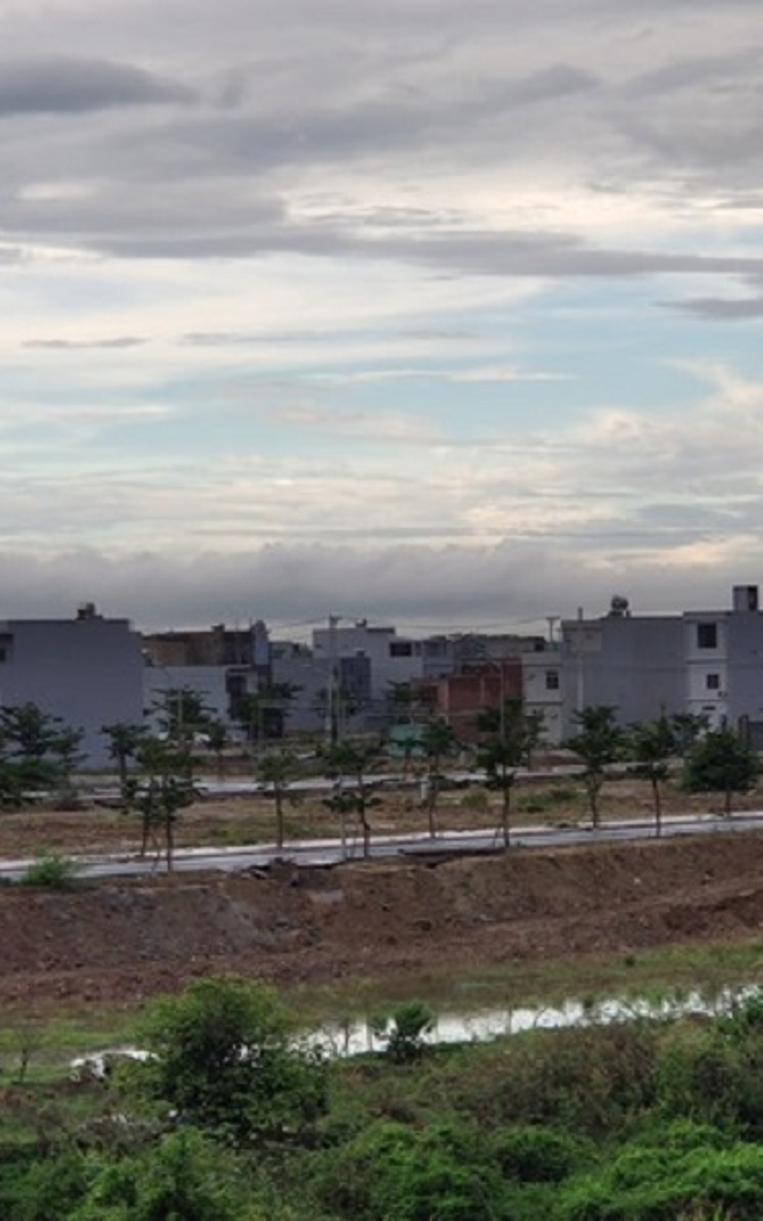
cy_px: 609
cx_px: 331
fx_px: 1464
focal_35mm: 44
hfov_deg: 29.2
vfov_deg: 45.3
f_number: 2.2
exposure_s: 1/439
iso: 100
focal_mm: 6.22
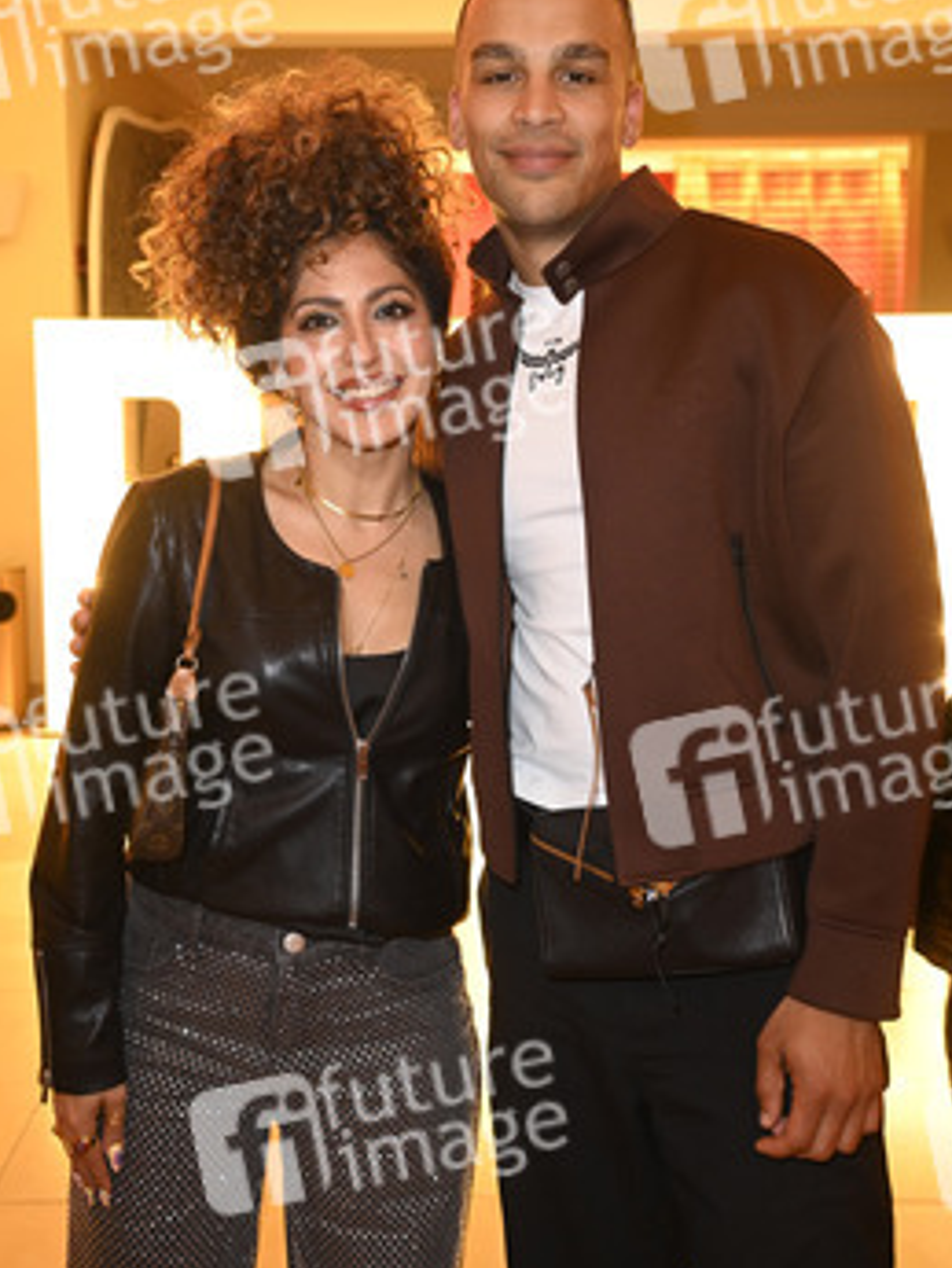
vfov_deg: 38.9
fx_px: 1796
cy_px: 577
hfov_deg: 29.7
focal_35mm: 49
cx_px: 485
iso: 3200
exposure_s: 1/30
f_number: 5.6
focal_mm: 44
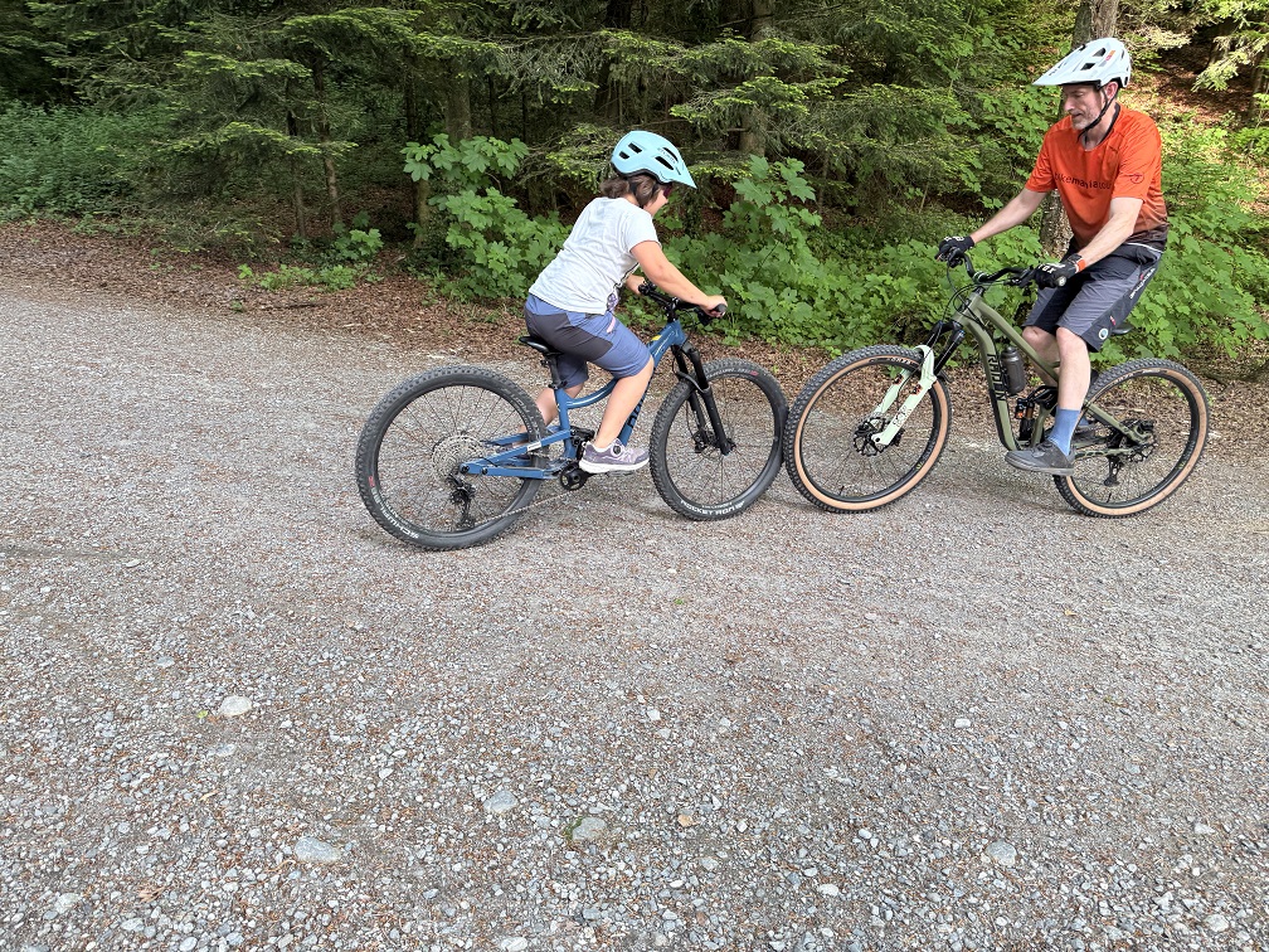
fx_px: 880
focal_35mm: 24
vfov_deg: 56.8
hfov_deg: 71.6
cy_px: 476
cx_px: 634
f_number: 1.78
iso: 160
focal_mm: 6.76
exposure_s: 1/121
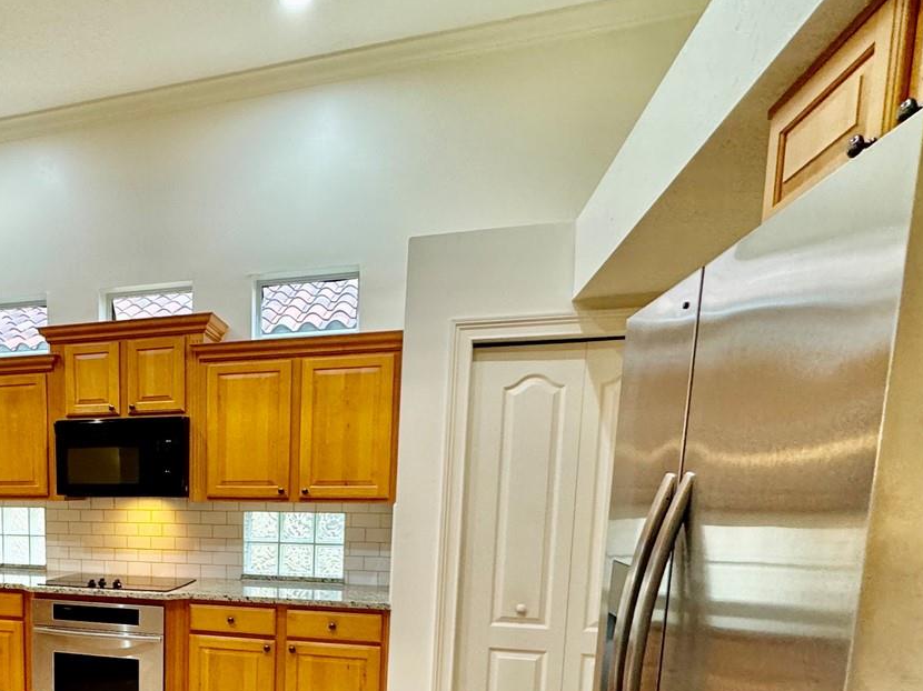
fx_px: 720
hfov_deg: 59.0
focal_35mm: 27
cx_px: 153
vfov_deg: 47.9
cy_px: 573
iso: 250
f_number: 2.2
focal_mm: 2.22
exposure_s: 1/60
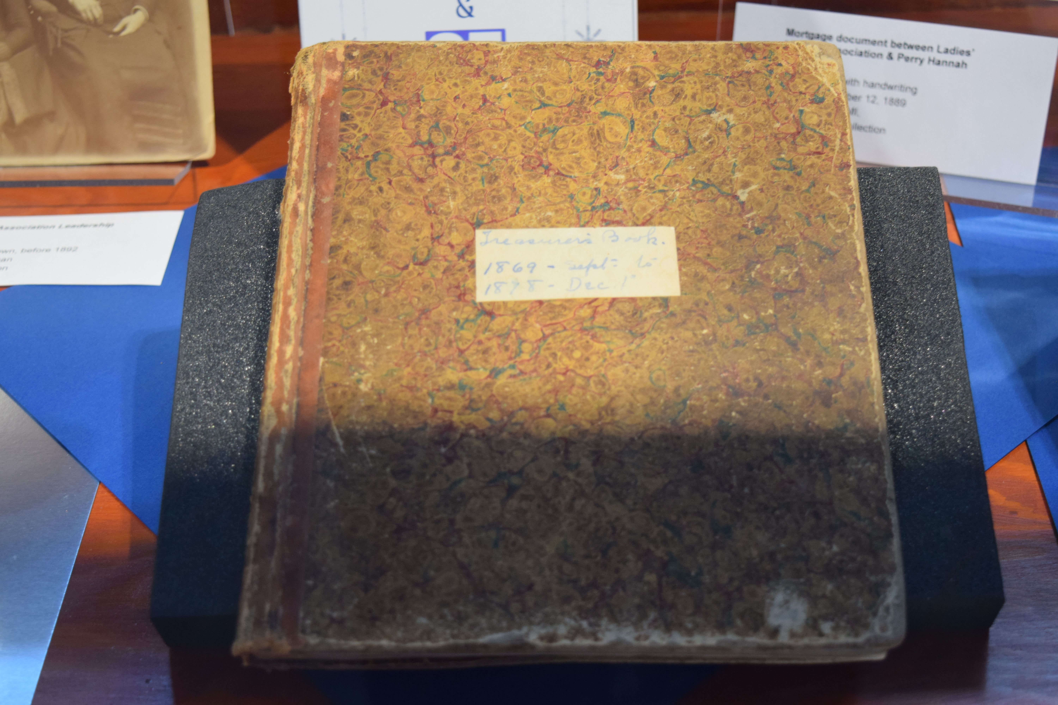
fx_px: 1763
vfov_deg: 22.6
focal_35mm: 60
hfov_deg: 33.4
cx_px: 529
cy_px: 352
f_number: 4.8
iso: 1100
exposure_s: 1/60
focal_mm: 40
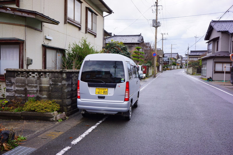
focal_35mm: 30
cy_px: 78
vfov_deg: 43.6
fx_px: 194
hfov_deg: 61.9
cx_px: 116
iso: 100
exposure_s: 1/125
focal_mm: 20
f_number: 5.6
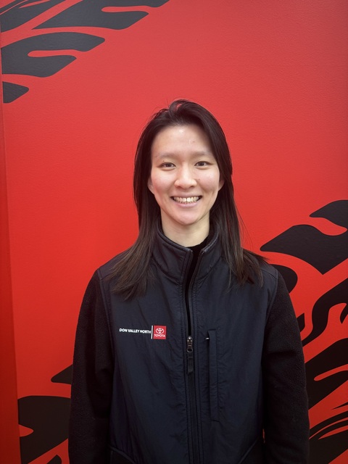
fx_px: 322
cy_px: 232
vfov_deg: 71.6
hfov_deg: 56.8
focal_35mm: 24
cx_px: 174
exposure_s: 1/60
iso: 160
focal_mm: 6.76
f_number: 1.78
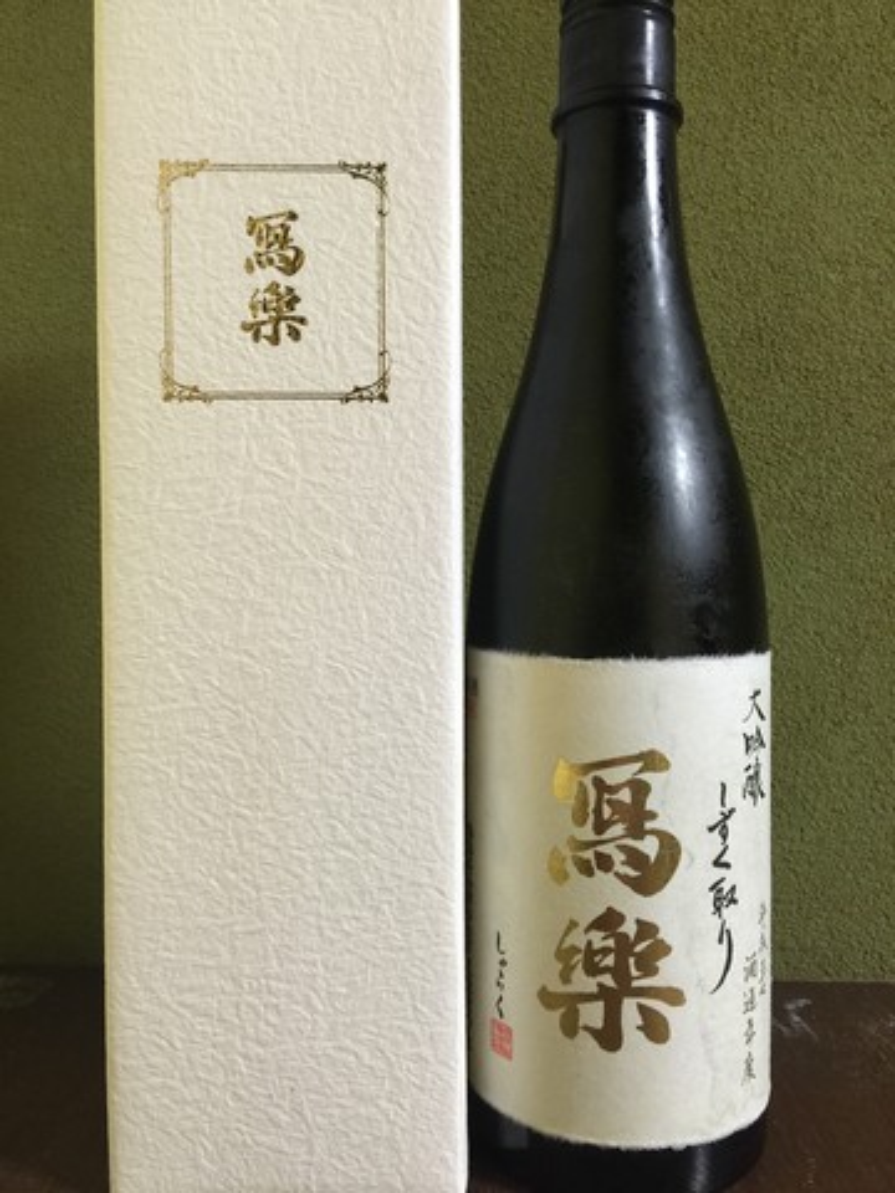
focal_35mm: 29
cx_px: 448
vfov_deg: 61.7
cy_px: 596
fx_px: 1000
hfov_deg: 48.2
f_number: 2.2
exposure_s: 1/15
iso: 80
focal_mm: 4.15
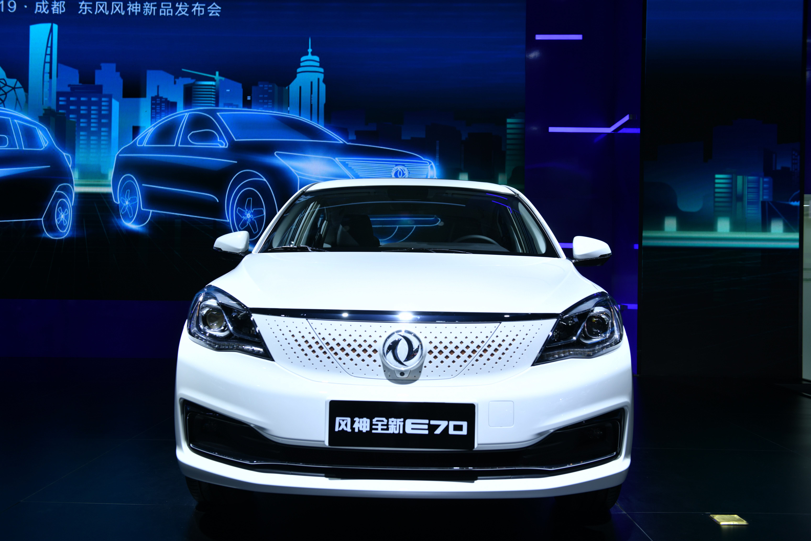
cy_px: 270
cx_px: 406
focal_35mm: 36
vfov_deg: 36.9
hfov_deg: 53.1
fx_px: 811
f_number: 5
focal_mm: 36
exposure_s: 1/100
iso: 80
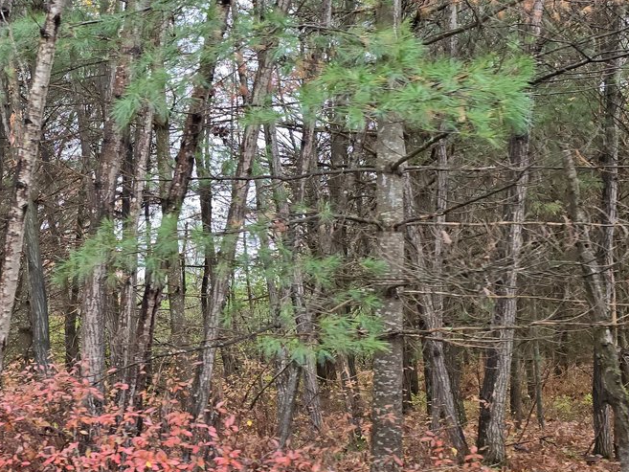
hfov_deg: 34.6
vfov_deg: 27.5
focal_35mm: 53
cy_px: 259
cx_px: 90
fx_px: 963
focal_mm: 6.3
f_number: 1.7
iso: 80
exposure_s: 1/180
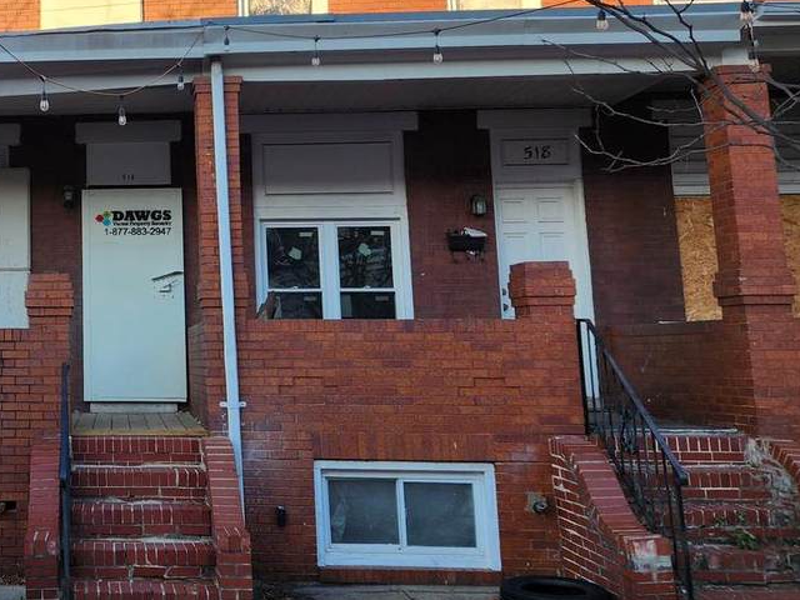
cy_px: 205
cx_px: 24
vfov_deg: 31.3
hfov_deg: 37.4
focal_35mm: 46
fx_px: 1063
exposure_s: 1/334
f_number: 1.8
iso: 20
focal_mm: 5.4
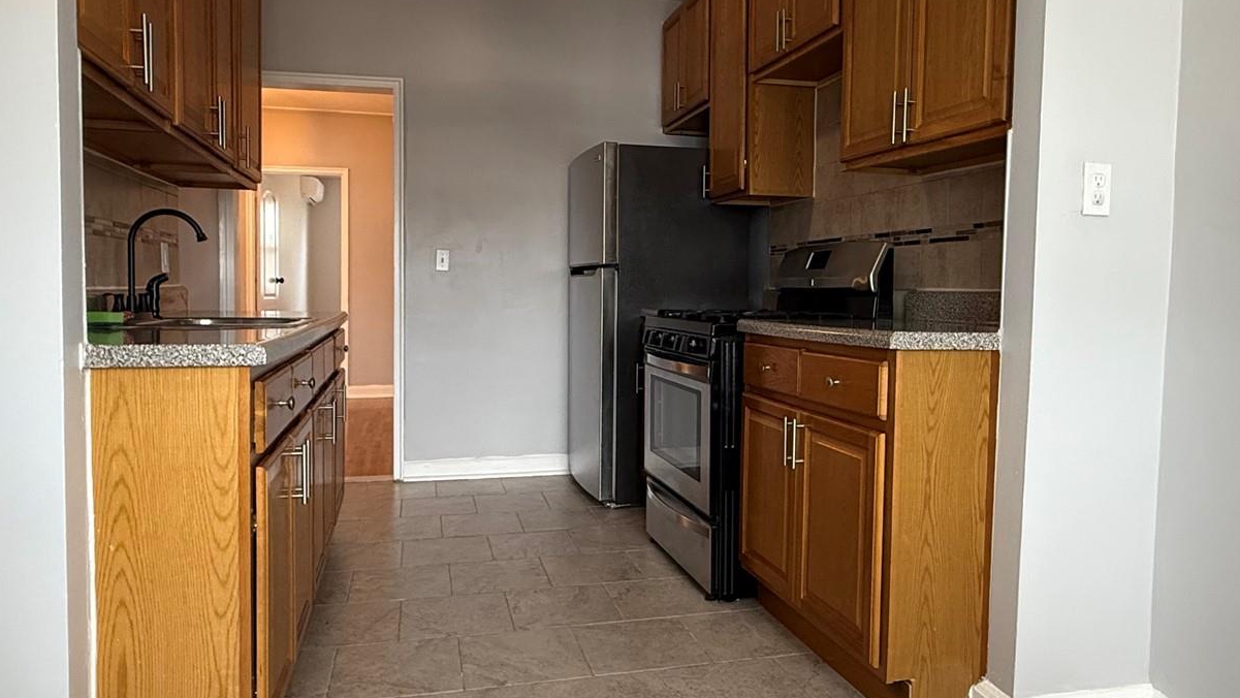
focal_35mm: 26
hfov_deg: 71.9
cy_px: 334
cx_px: 631
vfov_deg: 44.4
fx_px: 855
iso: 250
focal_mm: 2.22
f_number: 2.2
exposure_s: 1/120
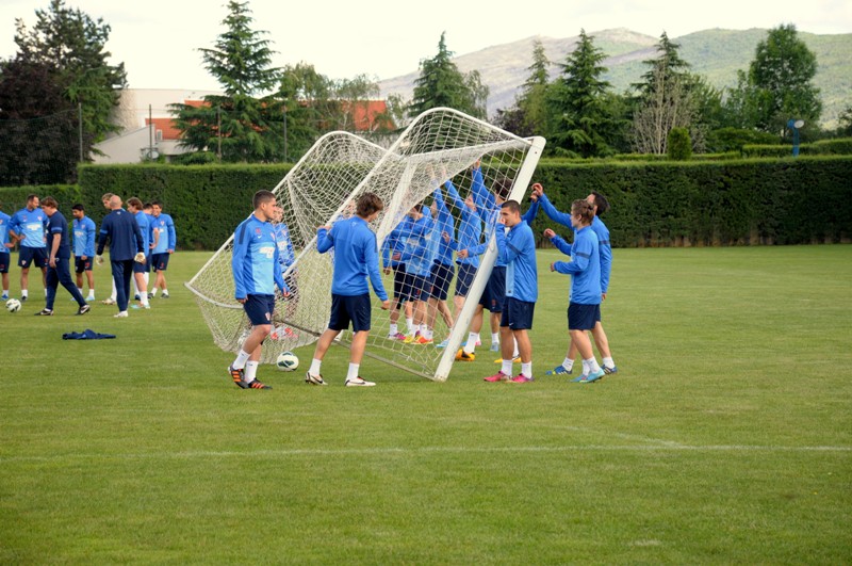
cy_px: 283
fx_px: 2659
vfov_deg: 12.1
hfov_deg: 18.2
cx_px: 426
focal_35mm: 112
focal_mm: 75
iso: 640
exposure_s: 1/500
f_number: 5.3
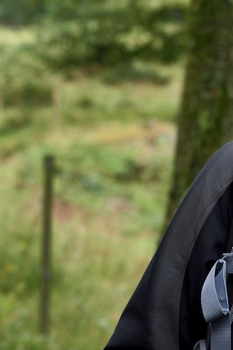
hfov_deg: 6.4
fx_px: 2049
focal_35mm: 211
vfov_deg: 9.7
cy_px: 330
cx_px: 406
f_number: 5.6
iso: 800
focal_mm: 56
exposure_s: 1/200
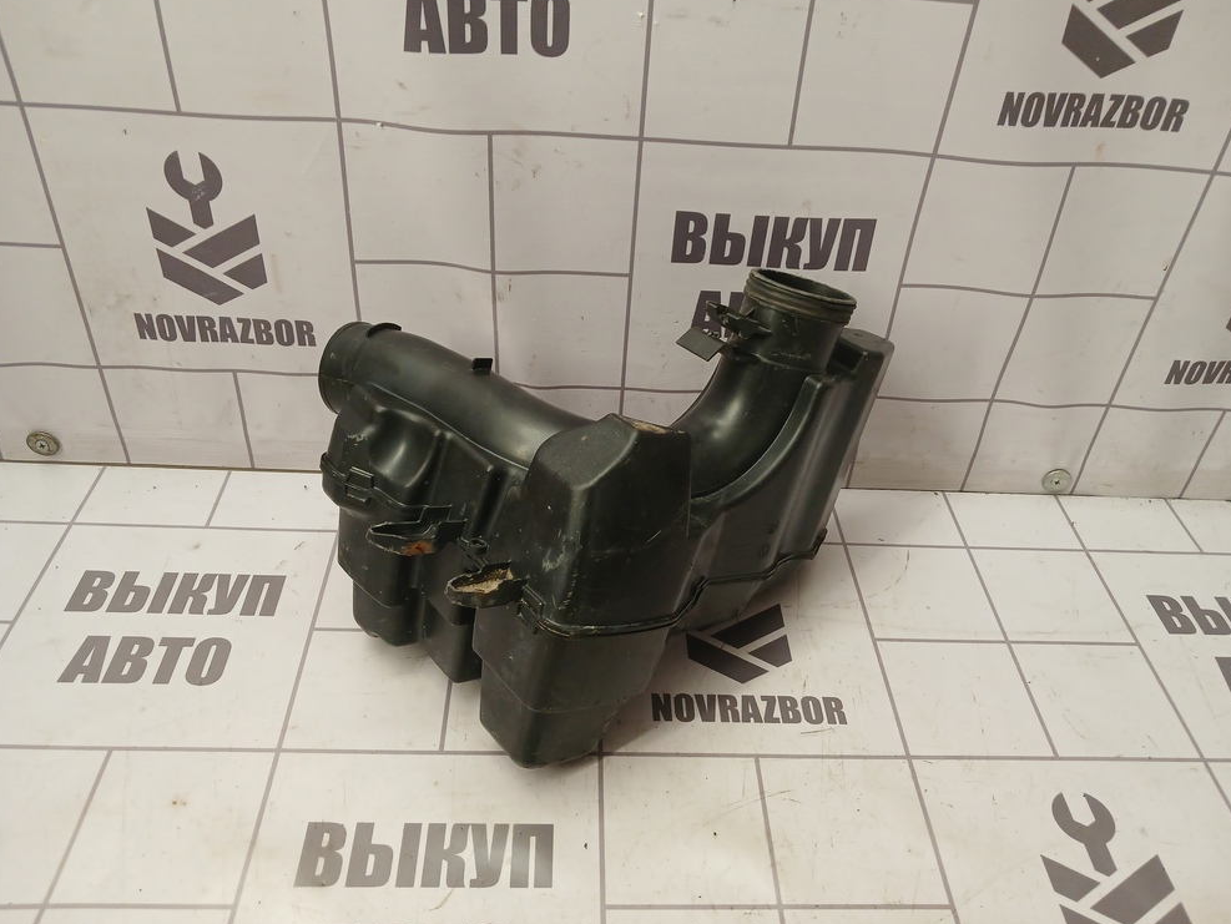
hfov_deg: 63.4
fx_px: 996
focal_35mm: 28
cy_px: 450
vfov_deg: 49.8
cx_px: 631
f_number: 1.8
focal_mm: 4
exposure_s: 1/50
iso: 200
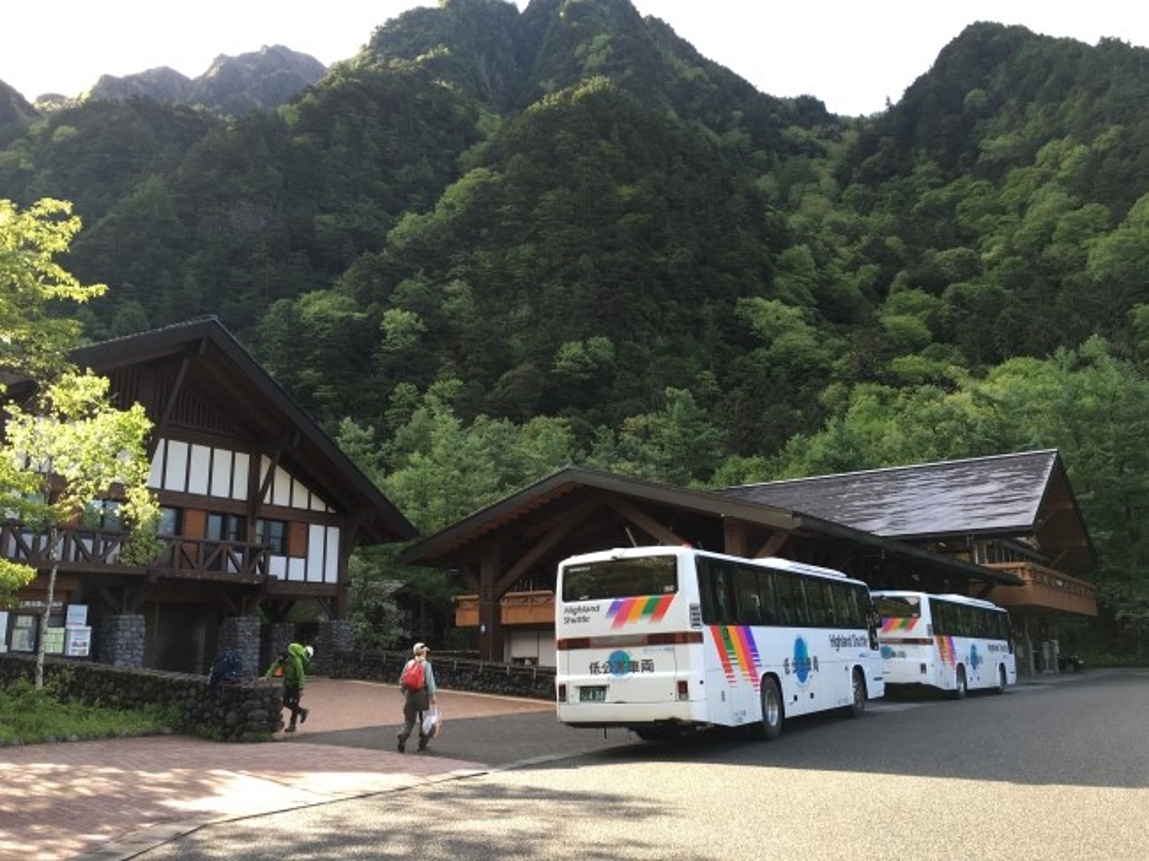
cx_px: 574
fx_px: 962
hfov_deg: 61.7
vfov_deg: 48.2
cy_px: 430
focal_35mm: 29
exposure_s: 1/120
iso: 25
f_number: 2.2
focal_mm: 4.15
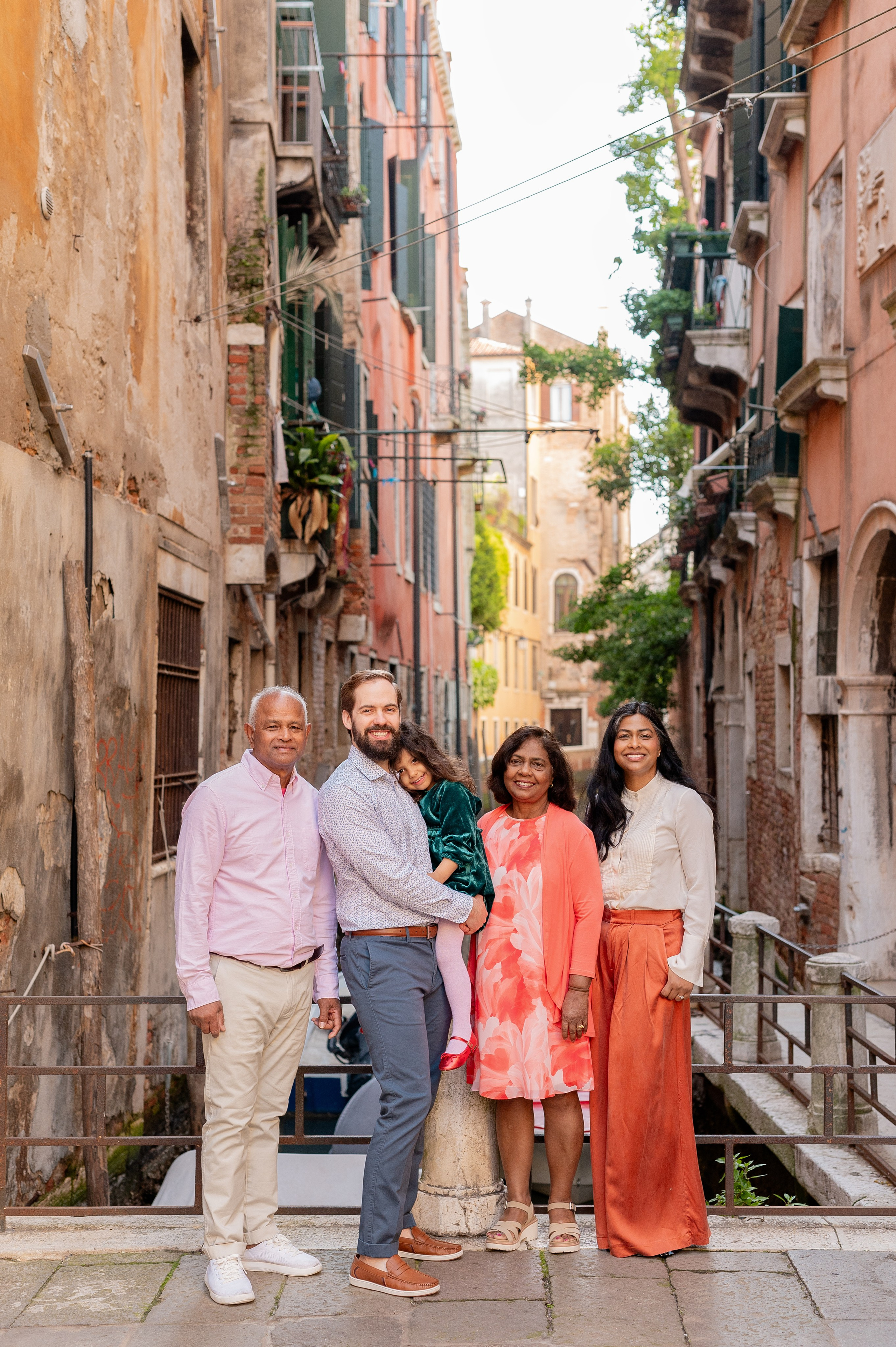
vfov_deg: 39.6
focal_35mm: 50
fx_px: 1869
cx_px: 448
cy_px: 674
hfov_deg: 27.0
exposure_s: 1/400
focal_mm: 50
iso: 800
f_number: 4
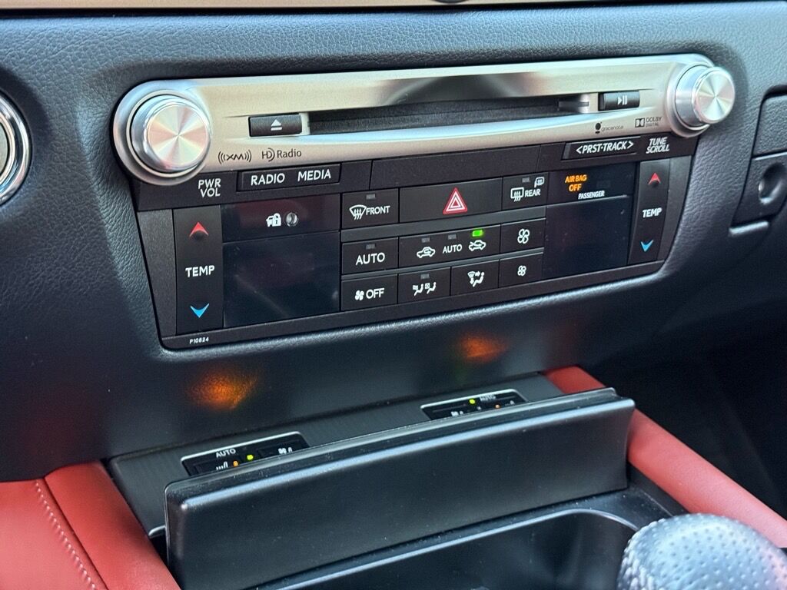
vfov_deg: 30.3
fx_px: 1091
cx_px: 394
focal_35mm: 48
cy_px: 295
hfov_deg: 39.7
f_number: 1.78
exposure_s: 1/25
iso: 500
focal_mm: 6.76
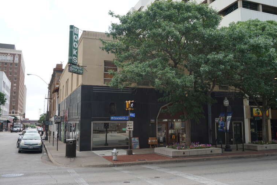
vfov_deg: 39.4
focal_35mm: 34
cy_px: 88
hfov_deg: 56.4
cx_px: 146
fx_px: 258
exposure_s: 1/100
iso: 100
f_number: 7.1
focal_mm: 21
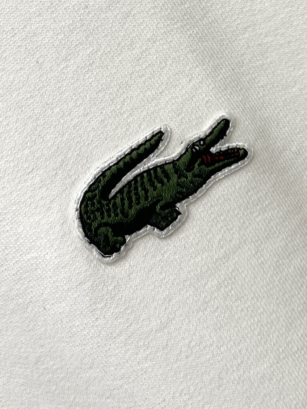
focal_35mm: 26
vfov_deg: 67.3
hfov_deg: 53.1
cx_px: 154
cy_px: 204
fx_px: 308
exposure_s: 1/121
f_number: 1.8
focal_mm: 4.25
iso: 50
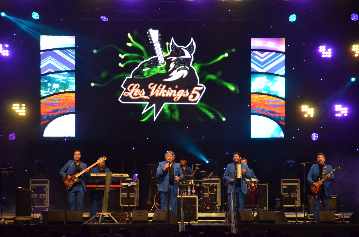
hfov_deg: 11.0
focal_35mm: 188
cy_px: 118
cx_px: 180
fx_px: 1866
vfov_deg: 7.3
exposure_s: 1/200
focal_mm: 125
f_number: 4.8
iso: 1600
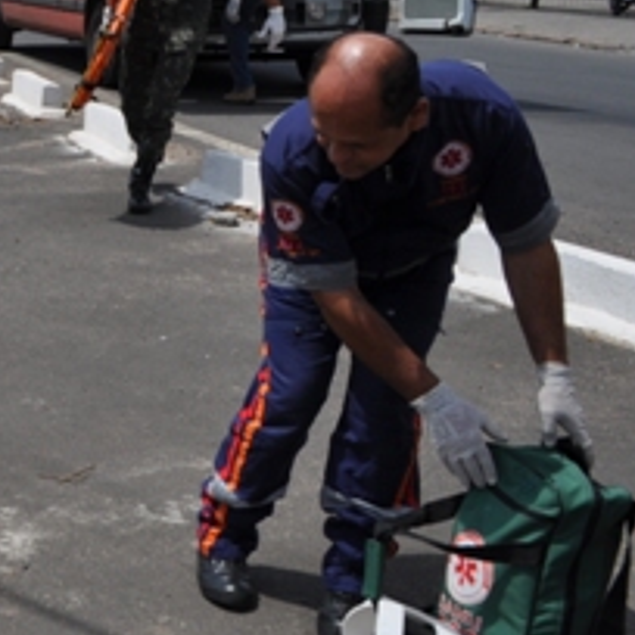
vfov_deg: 24.0
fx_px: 1494
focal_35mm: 72
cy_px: 288
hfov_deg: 20.4
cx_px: -333
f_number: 10
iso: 200
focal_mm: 18
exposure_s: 1/400
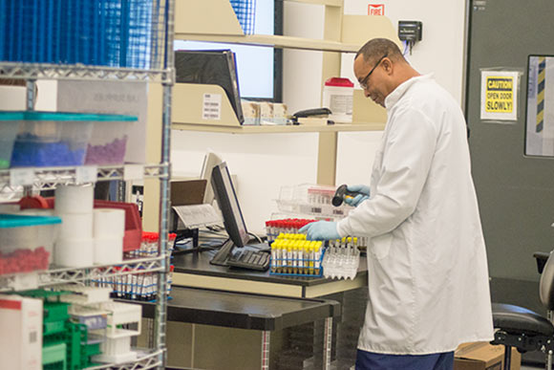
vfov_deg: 18.2
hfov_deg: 27.0
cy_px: 185
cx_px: 277
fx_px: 1154
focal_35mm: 75
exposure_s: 1/750
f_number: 4
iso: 1250
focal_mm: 75
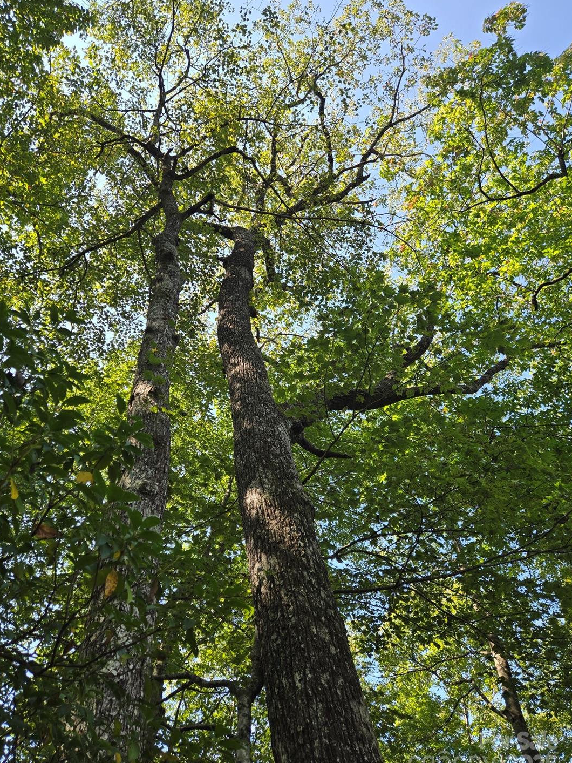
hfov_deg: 54.9
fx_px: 551
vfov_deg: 69.4
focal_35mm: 25
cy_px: 374
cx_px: 269
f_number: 1.8
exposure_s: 1/432
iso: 25
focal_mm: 5.4
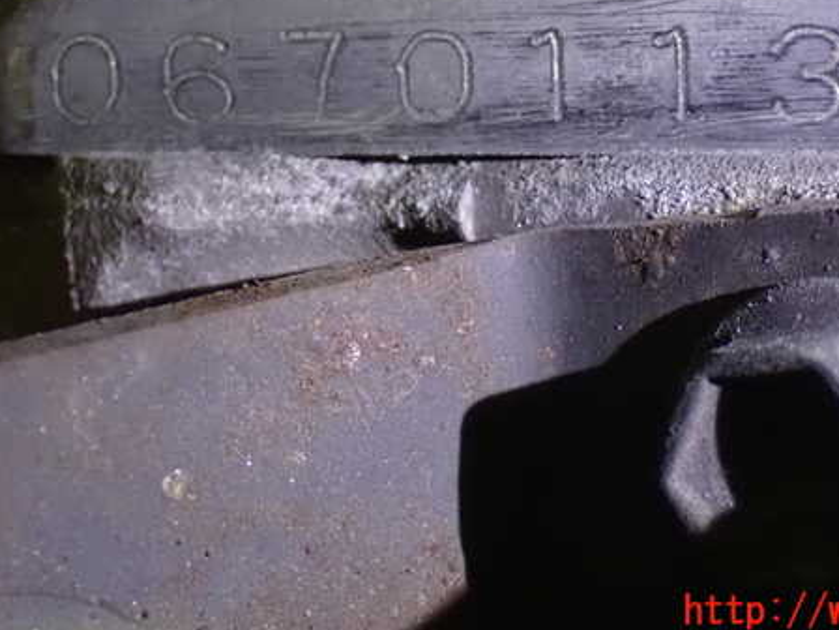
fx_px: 2303
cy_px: 214
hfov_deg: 20.6
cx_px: 545
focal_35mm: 95
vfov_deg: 15.5
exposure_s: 1/60
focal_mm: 12.73
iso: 1600
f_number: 3.9
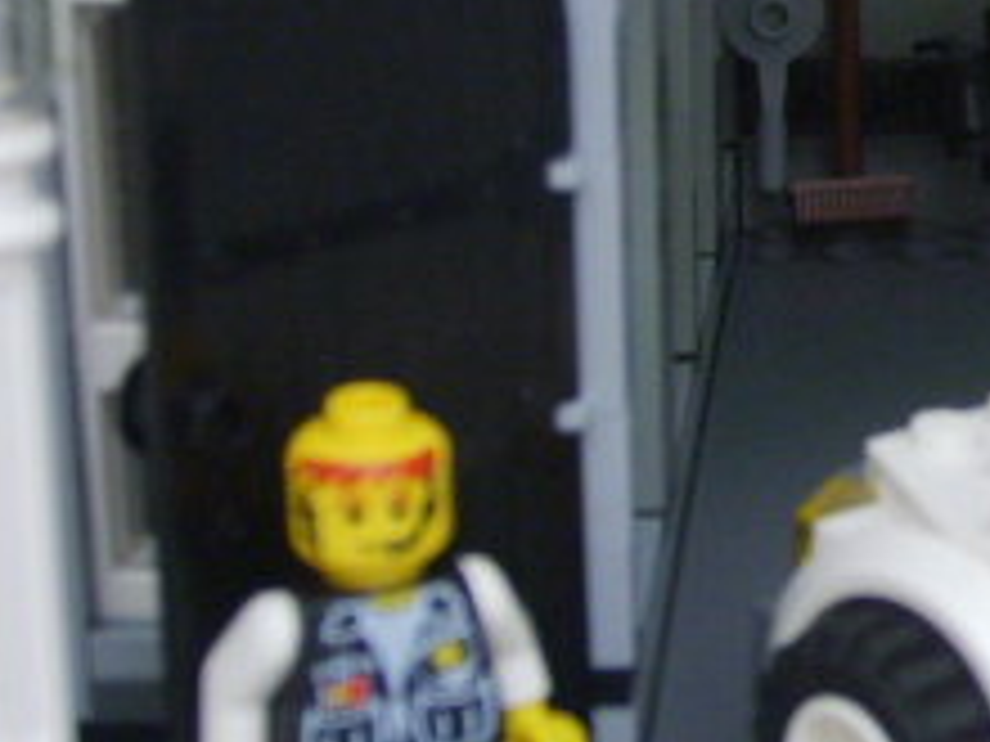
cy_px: 171
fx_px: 3575
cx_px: 1040
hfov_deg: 15.4
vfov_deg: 11.8
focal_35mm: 125
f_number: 3
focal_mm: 7.2
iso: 139
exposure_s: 1/15
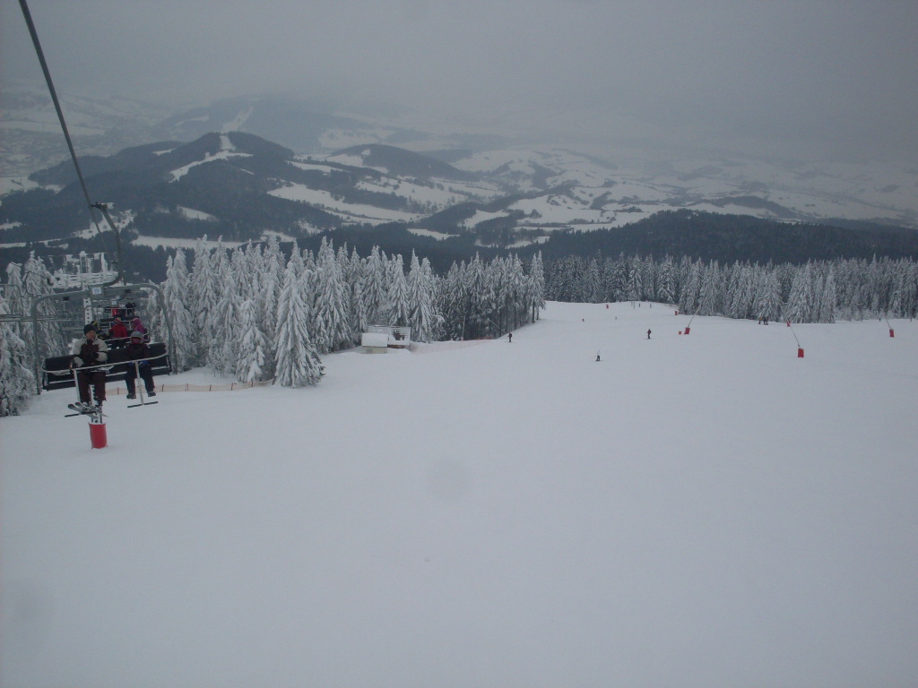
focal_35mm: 38
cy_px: 344
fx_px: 1008
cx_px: 459
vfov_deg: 37.7
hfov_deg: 49.0
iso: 80
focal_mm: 6.3
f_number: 8.4
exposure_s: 1/250
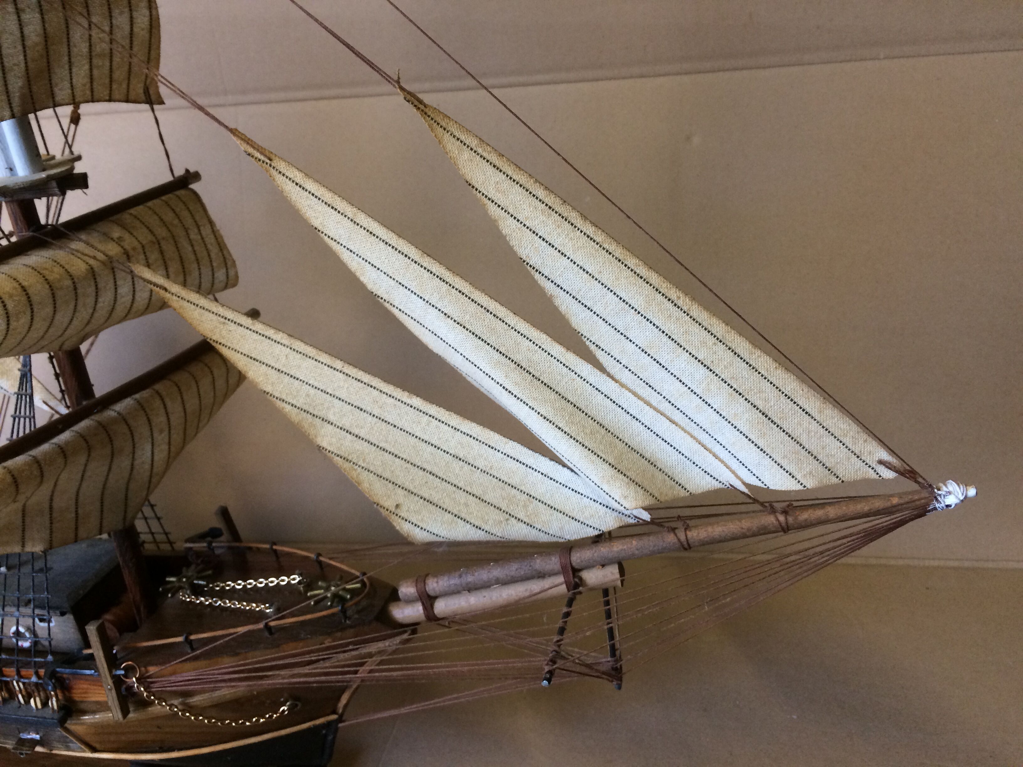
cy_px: 384
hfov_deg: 61.7
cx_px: 512
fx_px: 857
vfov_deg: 48.2
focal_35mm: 29
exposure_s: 1/33
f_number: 2.2
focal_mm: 4.15
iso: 160
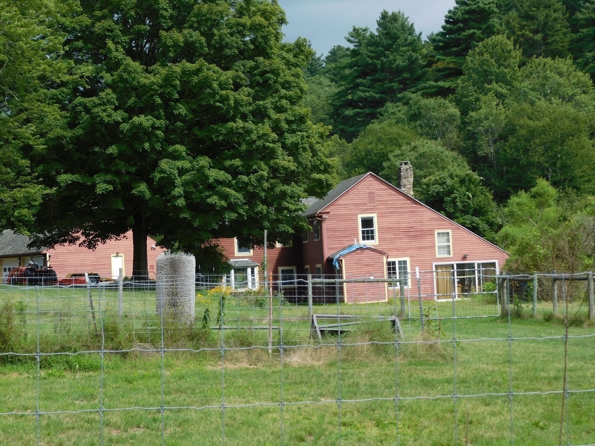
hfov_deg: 24.4
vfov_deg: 18.4
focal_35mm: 80
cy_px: 223
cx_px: 298
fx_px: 1375
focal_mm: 14.2
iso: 125
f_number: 4.4
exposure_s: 1/500
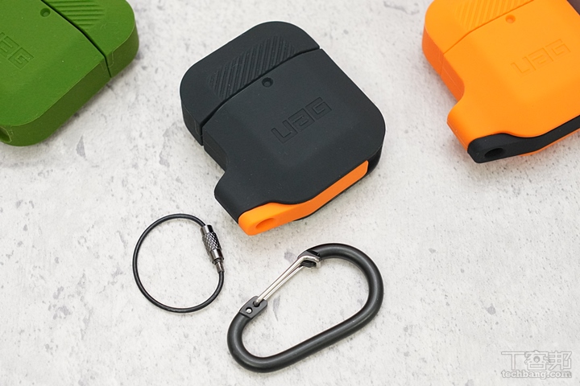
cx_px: 290
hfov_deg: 28.1
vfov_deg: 18.9
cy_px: 193
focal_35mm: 72
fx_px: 1160
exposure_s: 1/125
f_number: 7.1
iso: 3200
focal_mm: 48
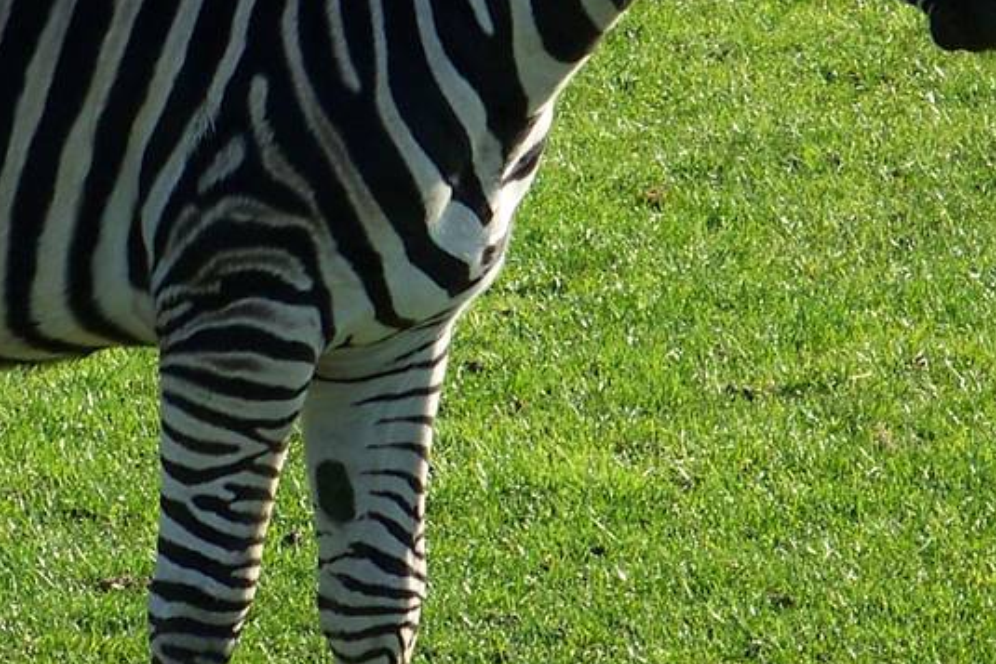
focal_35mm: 768
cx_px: 231
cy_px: -61
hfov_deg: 2.7
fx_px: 21252
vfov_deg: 1.8
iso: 64
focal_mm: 39.8
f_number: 3.6
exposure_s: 1/320
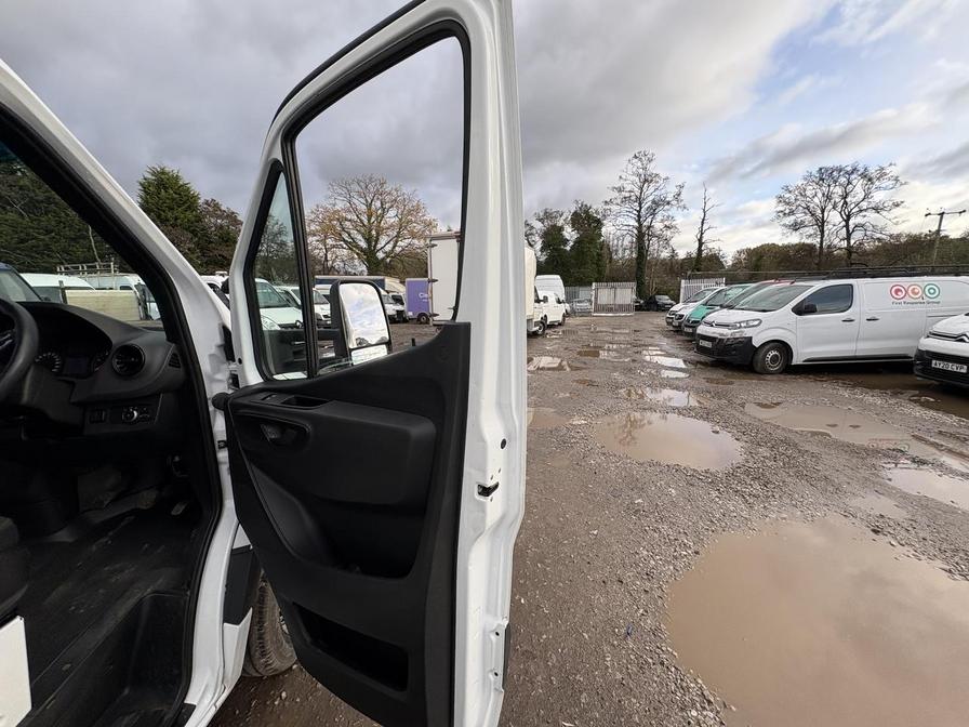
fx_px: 392
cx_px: 484
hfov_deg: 102.1
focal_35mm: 14
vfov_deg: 85.7
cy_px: 364
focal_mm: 2.22
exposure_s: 1/636
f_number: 2.2
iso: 40
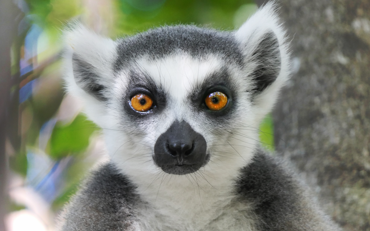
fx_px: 6545
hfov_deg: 3.2
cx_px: 185
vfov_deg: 2.0
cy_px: 118
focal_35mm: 649
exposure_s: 1/125
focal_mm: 176
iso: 800
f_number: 4.5
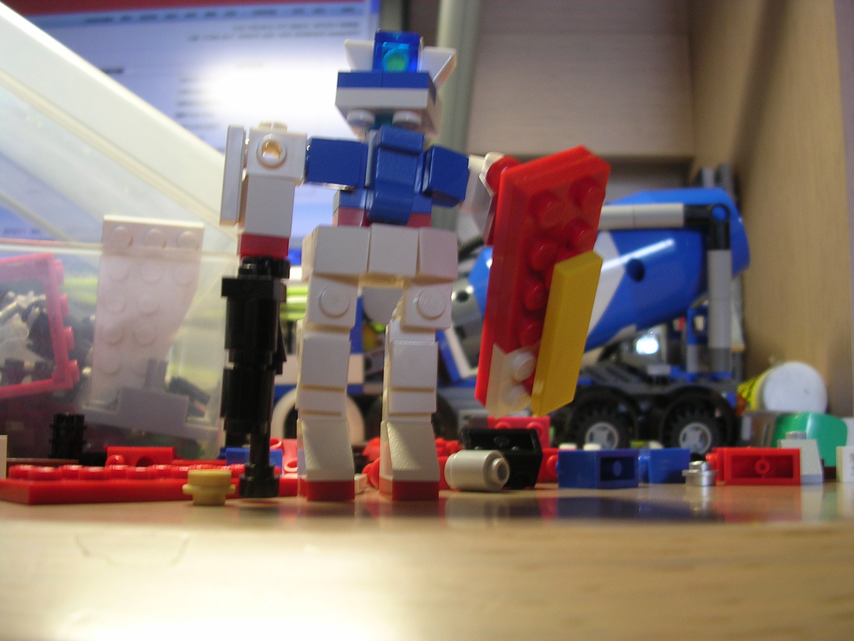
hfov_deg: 49.0
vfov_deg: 37.7
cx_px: 427
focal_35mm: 38
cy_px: 320
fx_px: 937
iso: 100
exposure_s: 1/17.4
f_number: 2.8
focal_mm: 5.8
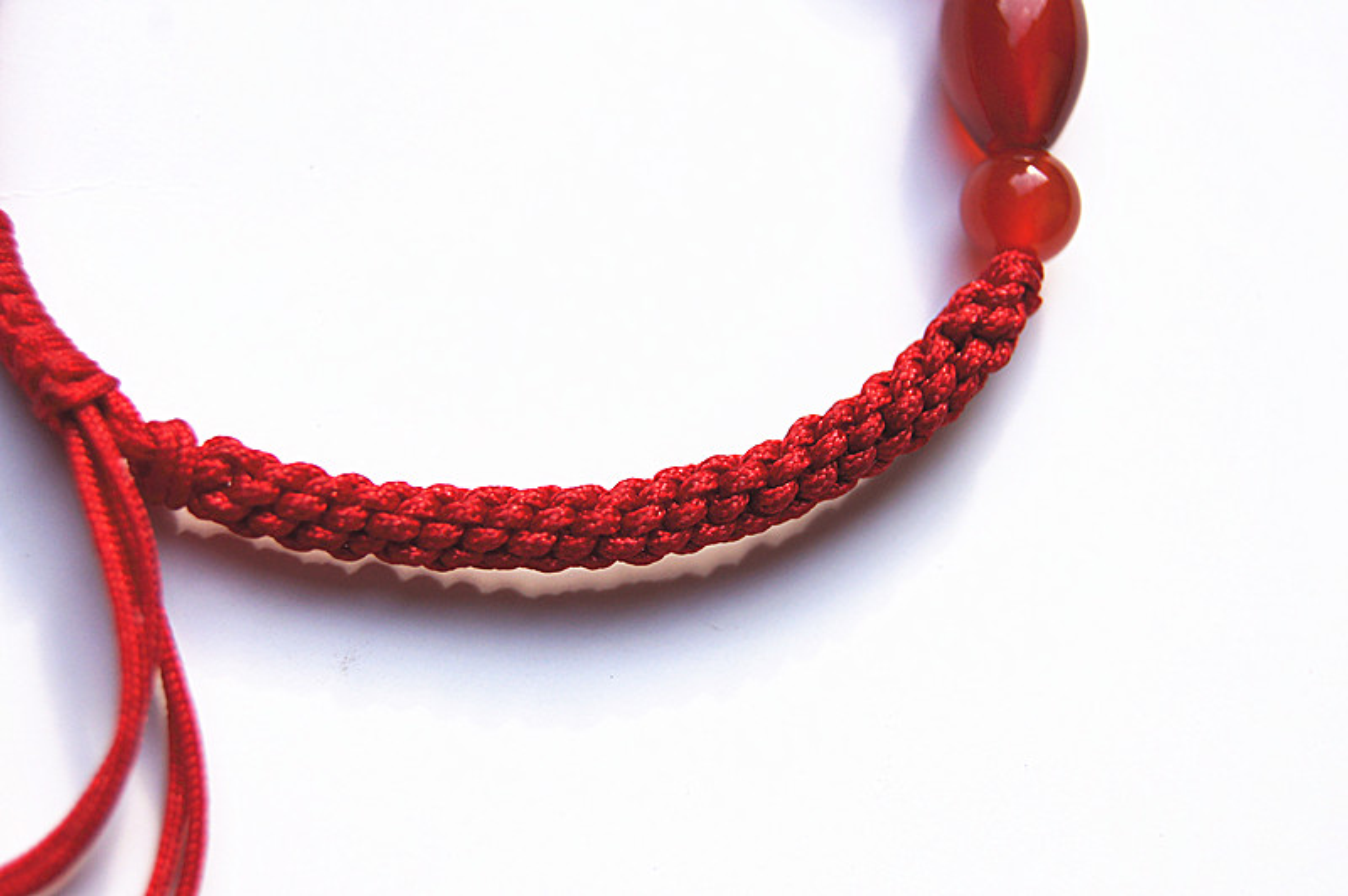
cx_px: 674
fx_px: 3087
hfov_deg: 24.6
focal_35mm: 82
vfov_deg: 16.5
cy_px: 448
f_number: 7.1
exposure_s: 1/400
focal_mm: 55
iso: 200
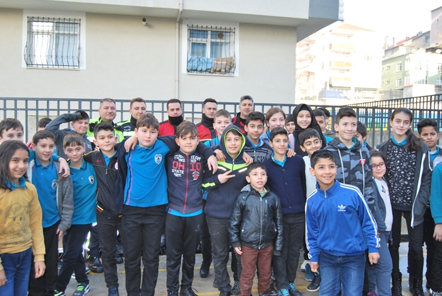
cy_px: 148
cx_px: 221
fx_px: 424
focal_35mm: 34
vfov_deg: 38.5
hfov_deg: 55.0
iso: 140
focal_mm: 23
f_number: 3.8
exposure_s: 1/125
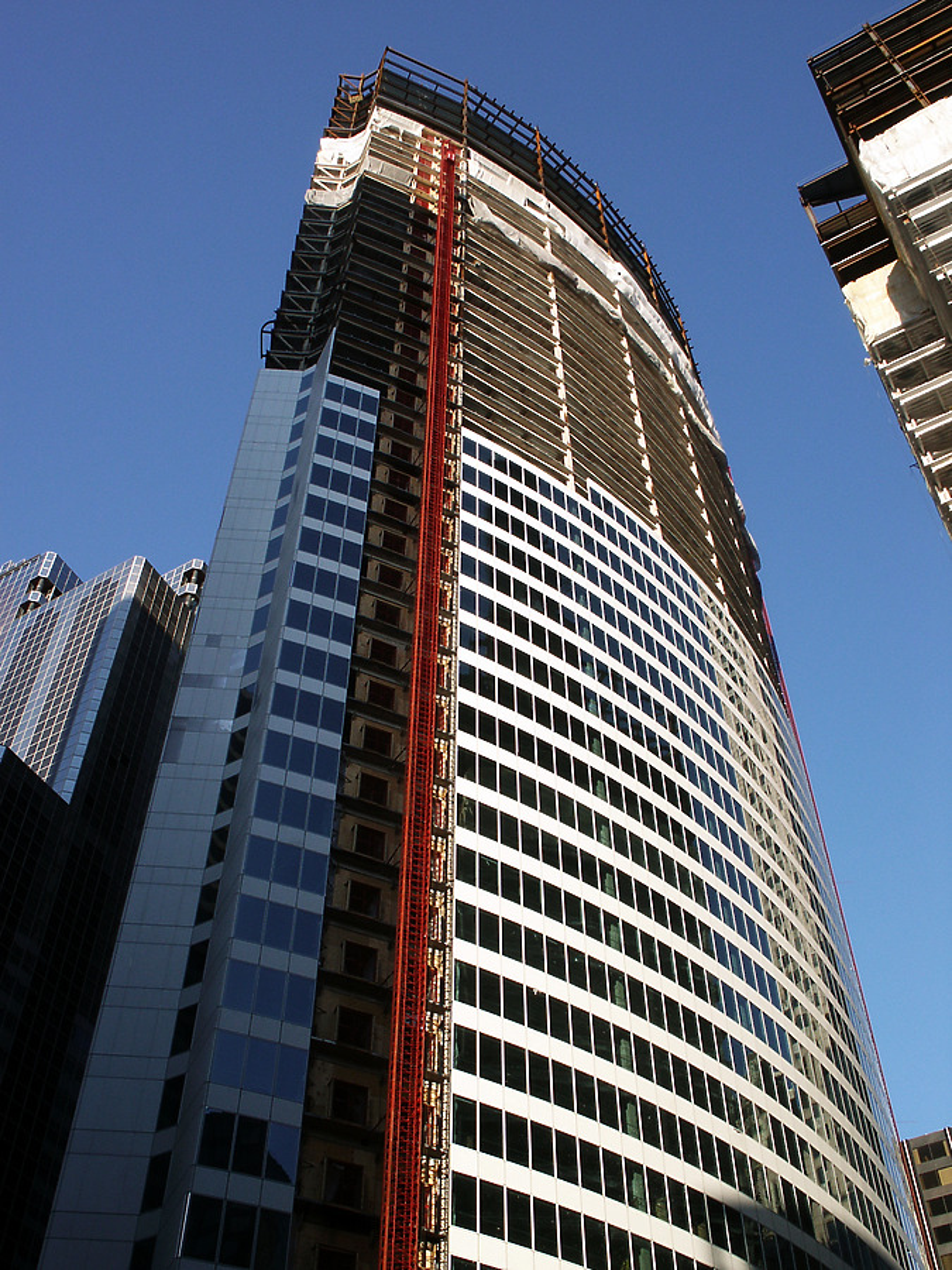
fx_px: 1393
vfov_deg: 49.0
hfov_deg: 37.7
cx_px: 476
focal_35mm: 38
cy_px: 635
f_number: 6.7
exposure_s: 1/125
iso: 64
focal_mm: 7.95
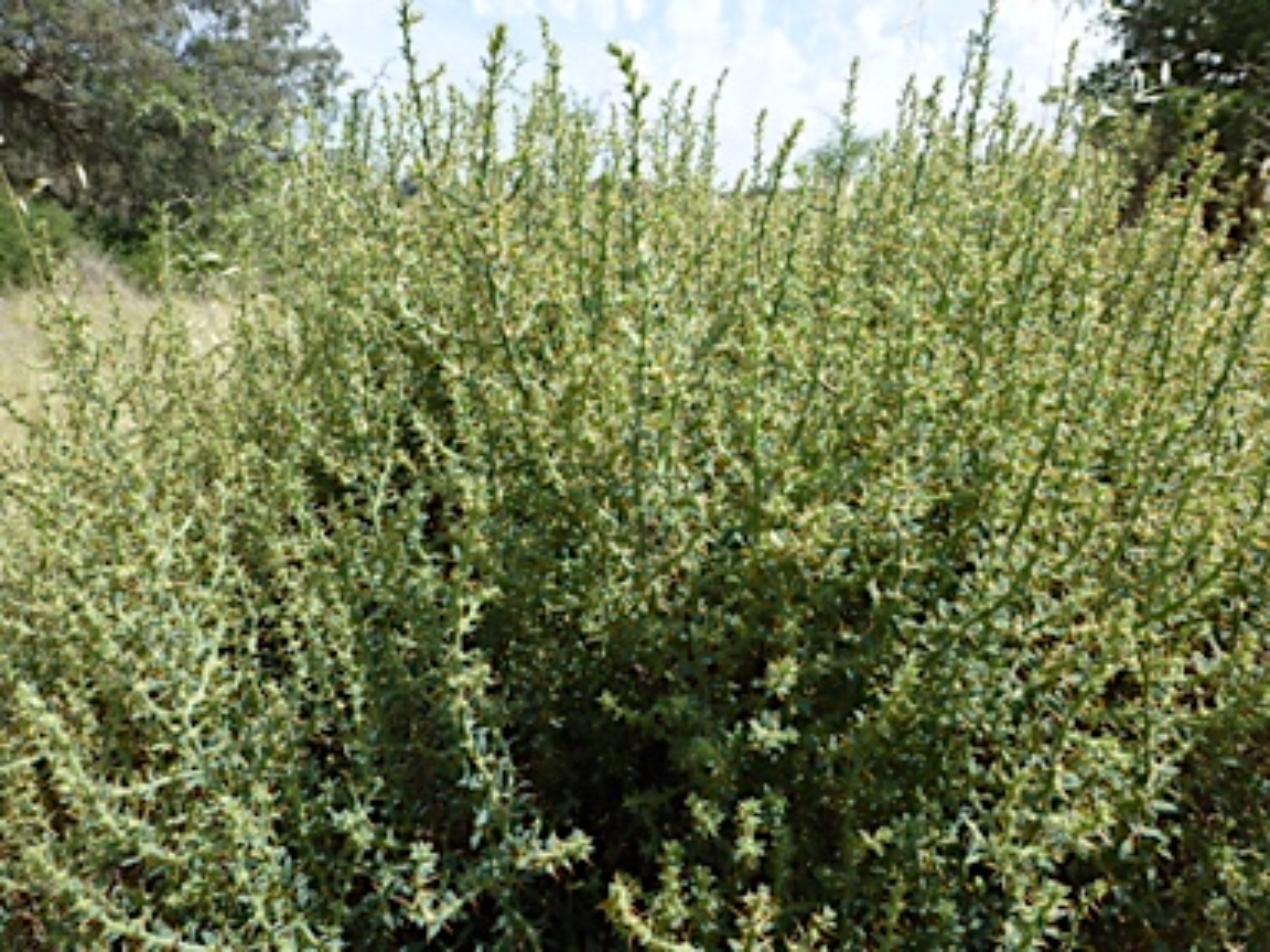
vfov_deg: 56.8
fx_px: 881
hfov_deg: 71.6
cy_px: 476
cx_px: 635
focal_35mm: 24
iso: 100
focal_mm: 4.3
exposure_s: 1/640
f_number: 4
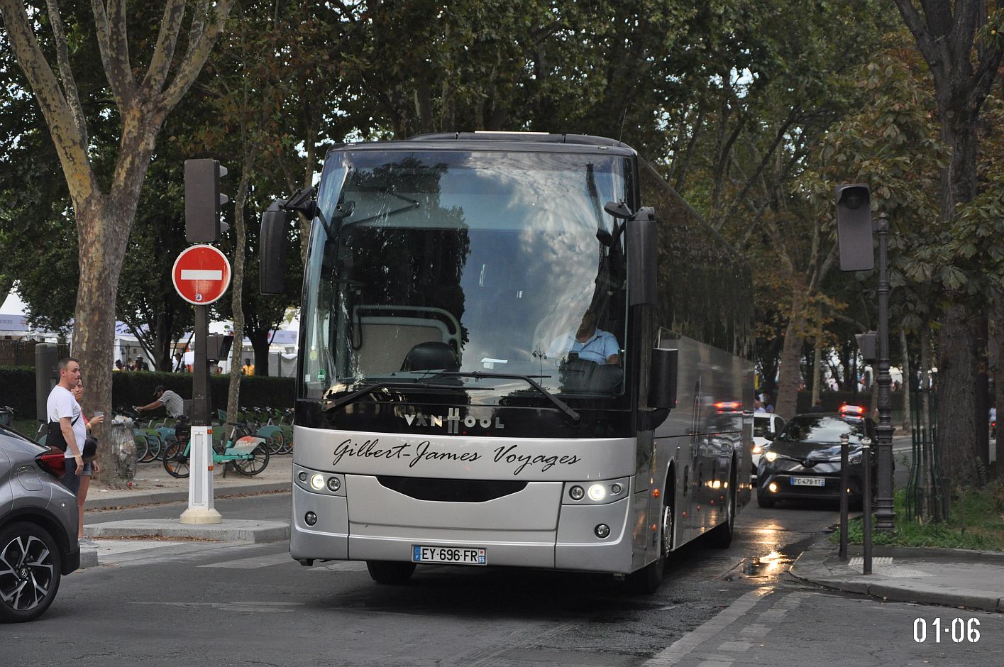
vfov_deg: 17.5
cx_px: 502
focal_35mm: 78
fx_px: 2173
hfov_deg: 26.0
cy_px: 334
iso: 1000
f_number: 5
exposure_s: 1/500
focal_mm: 52
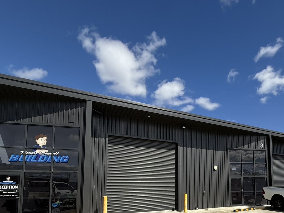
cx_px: 183
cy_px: 169
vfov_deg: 53.2
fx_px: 197
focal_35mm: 24
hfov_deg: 70.1
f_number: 2.2
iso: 50
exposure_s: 1/3125
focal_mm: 2.22
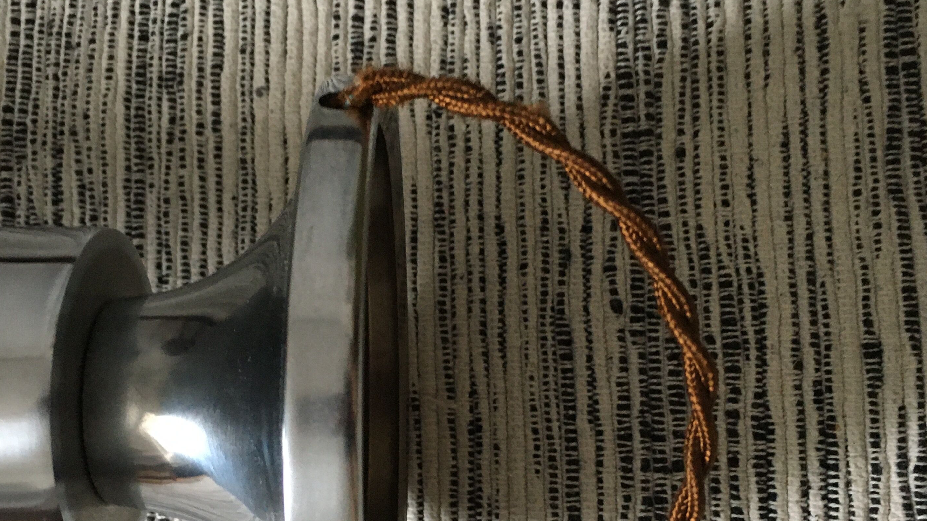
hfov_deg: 45.4
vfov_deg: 26.4
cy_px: 344
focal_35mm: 45
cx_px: 401
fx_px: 1106
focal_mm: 4.15
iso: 200
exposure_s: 1/20
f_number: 2.2
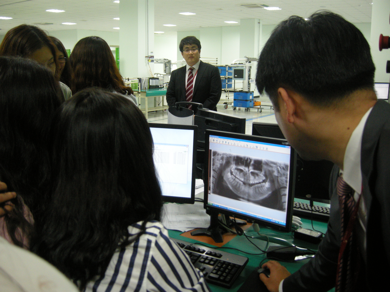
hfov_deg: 52.6
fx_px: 394
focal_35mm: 35
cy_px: 146
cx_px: 195
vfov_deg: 40.7
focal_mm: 7.5
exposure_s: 1/51.1
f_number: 2.7
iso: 275
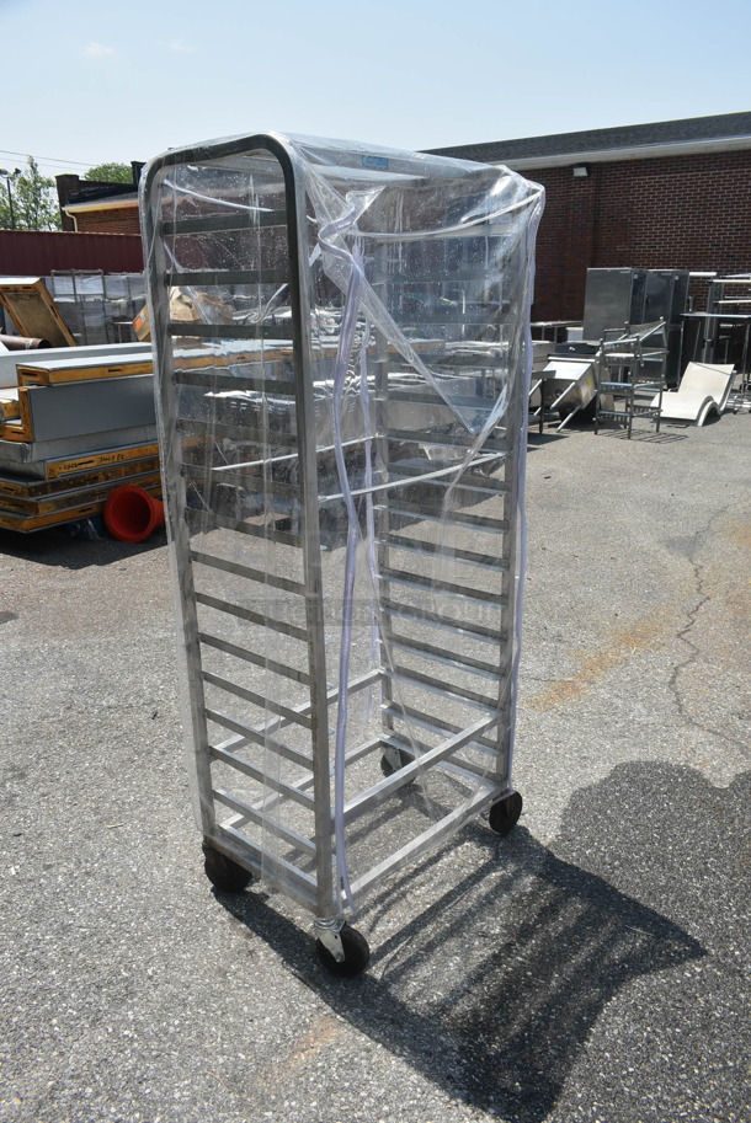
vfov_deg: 67.3
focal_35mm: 27
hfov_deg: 48.0
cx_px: 376
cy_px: 562
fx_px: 844
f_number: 8
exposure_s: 1/250
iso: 100
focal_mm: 18
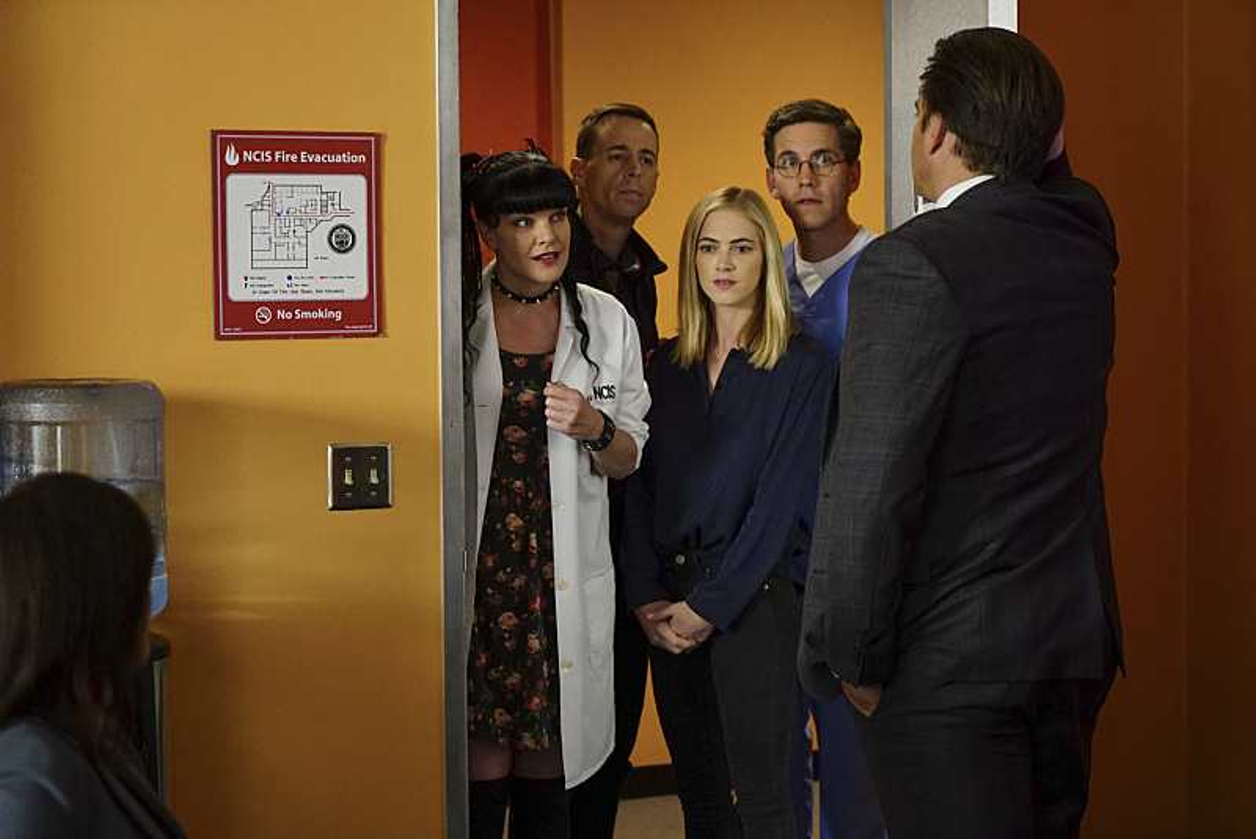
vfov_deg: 19.5
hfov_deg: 28.8
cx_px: 628
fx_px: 2443
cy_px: 420
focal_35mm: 70
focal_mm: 70
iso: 6400
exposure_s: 1/160
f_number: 4
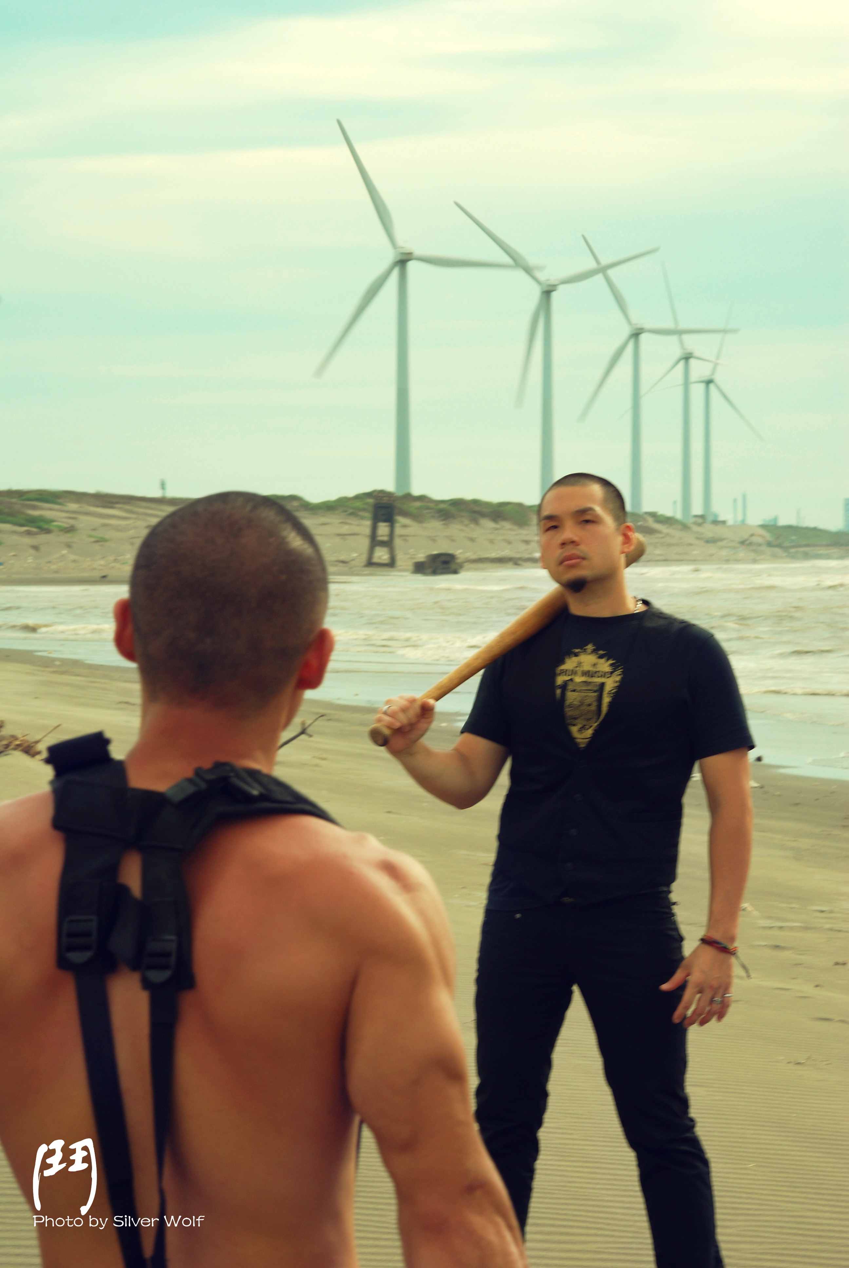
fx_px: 4497
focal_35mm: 128
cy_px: 634
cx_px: 424
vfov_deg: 16.1
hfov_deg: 10.8
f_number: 13
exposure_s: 1/50
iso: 100
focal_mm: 85
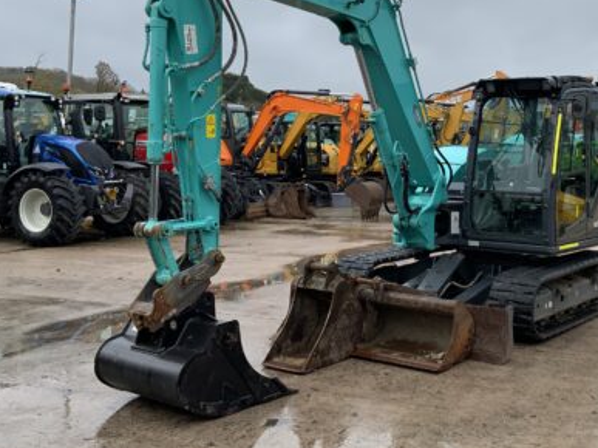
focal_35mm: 48
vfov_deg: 30.0
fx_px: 829
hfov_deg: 39.1
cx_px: 413
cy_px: 141
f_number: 1.8
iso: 16
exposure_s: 1/683
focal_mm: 3
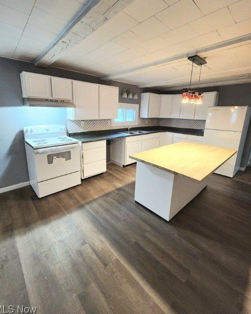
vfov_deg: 100.5
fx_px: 130
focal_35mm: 14
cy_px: 146
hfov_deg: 88.0
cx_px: 122
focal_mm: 2.2
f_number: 2.2
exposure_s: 1/30
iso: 500
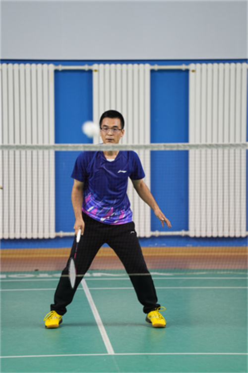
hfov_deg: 7.4
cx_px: 124
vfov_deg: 11.1
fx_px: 1912
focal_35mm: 185
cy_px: 186
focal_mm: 185
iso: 500
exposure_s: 1/125
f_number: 2.8
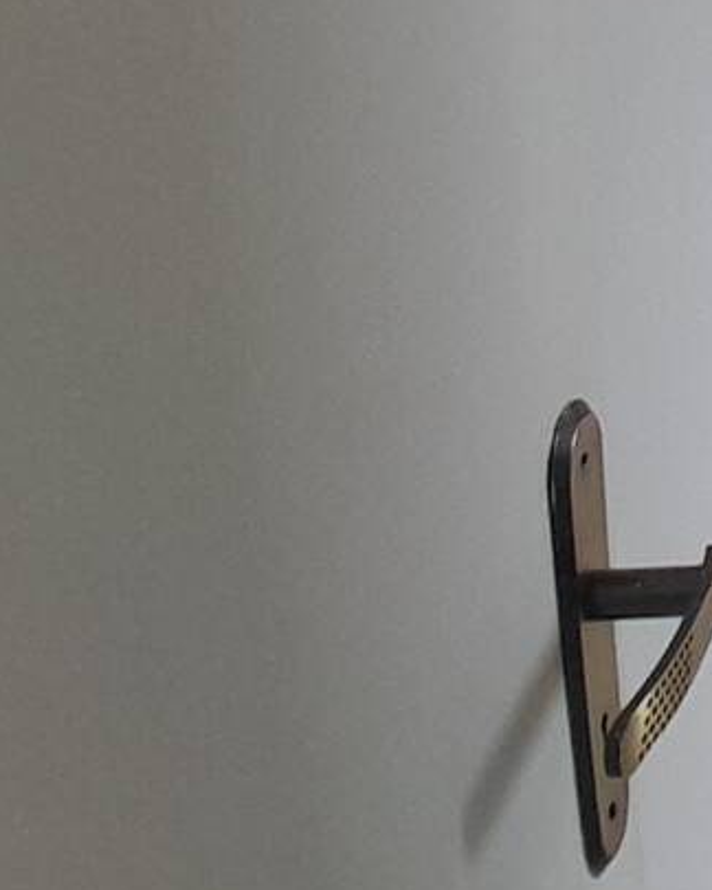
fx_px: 1554
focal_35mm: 59
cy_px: -108
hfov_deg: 17.0
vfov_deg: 28.7
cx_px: 1505
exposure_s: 1/60
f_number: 2.2
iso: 50
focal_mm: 1.46
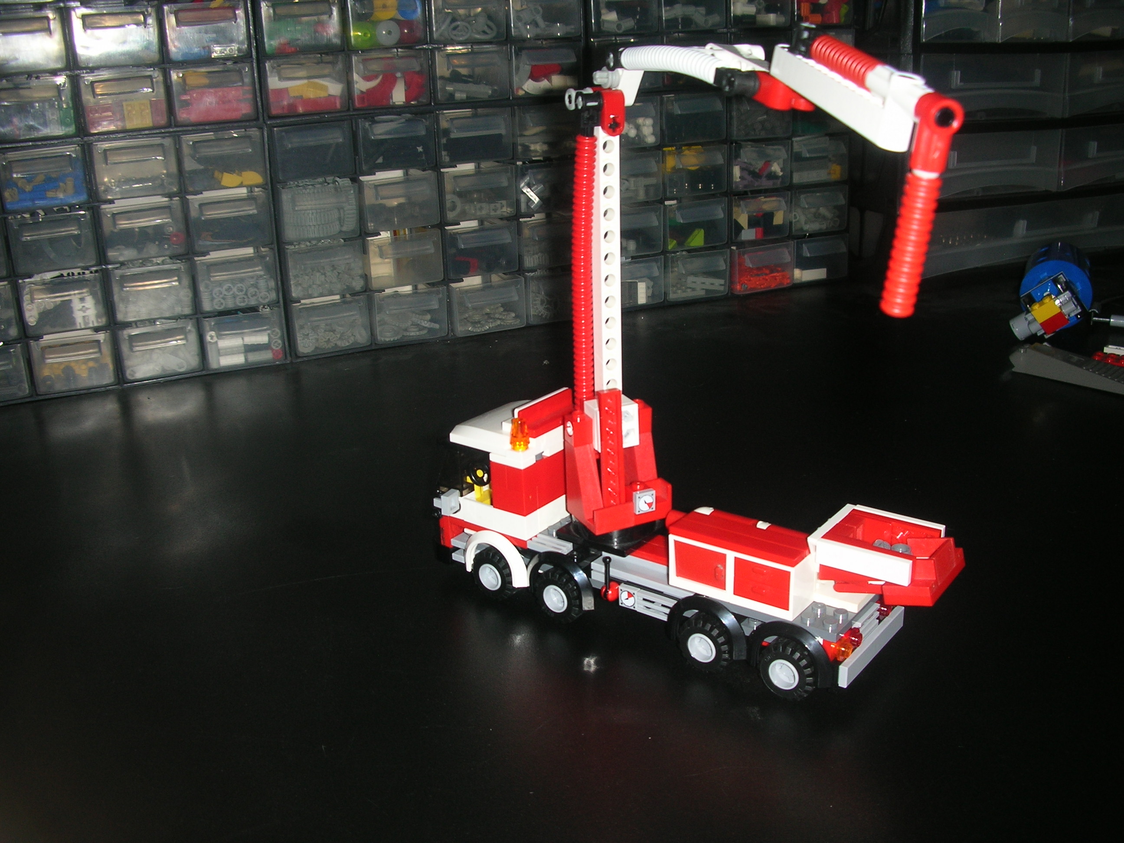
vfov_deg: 40.7
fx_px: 1136
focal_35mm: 35
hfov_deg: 52.6
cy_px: 422
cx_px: 562
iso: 50
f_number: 3
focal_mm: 5.8
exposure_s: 1/60.1
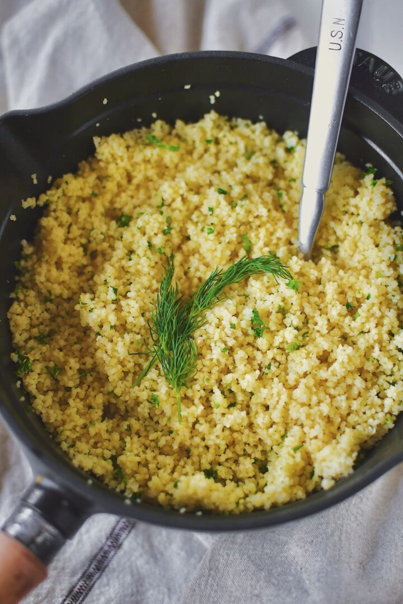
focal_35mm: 52
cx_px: 202
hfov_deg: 26.0
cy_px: 302
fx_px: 873
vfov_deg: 38.2
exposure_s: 1/320
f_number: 2.5
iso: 800
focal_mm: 35
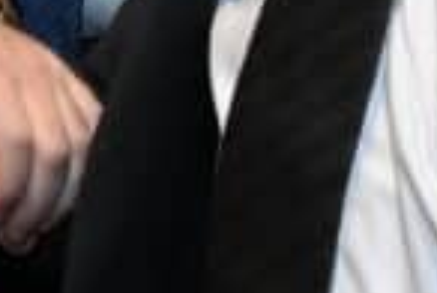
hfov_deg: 12.0
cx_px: -45
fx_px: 2043
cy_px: -647
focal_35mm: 168
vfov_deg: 7.1
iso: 1600
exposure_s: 1/125
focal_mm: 24
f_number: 7.1
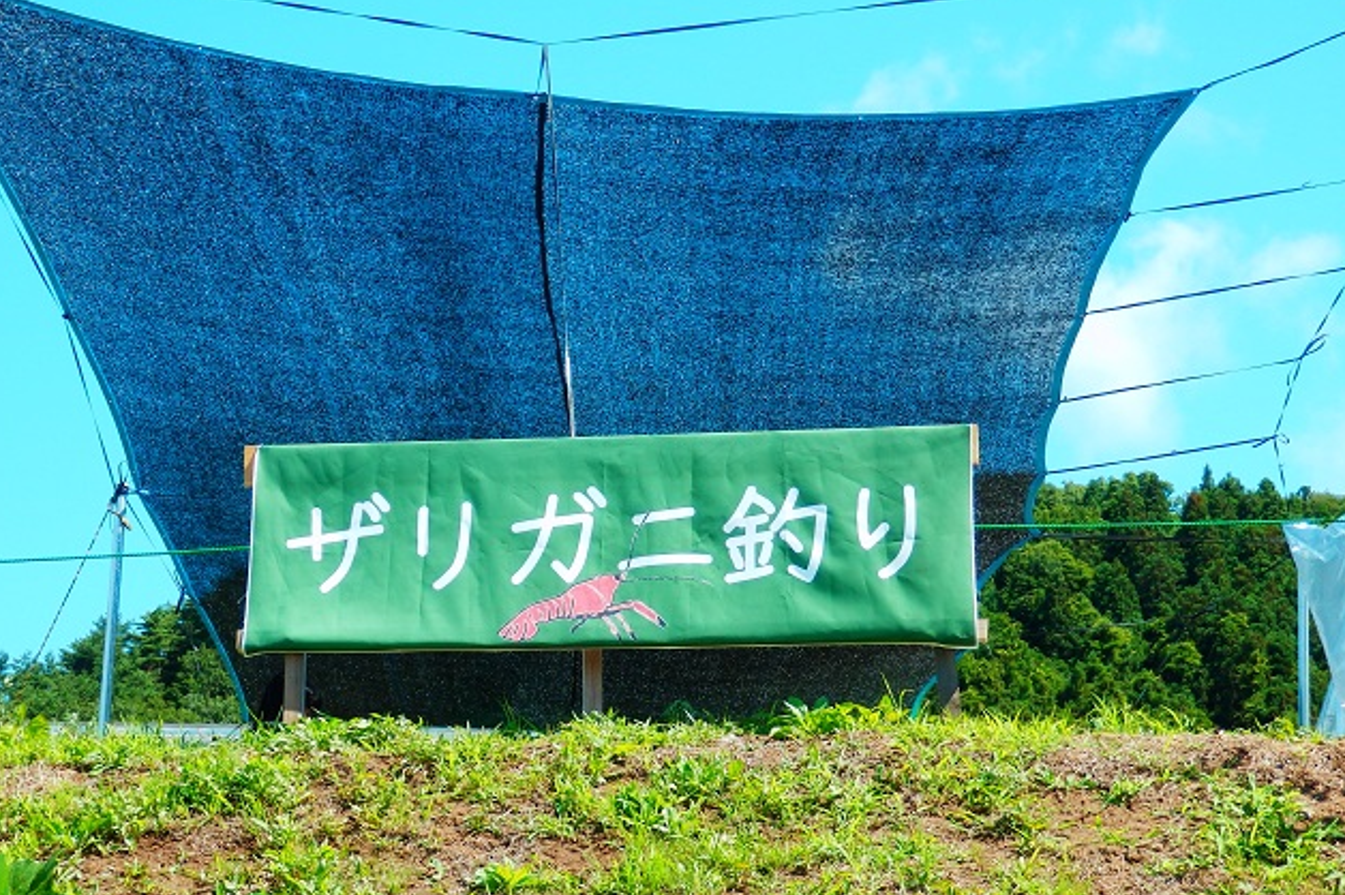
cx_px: 568
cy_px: 467
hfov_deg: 24.7
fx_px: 3062
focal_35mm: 82
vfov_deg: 16.6
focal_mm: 11.9
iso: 80
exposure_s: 1/250
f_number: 4.4
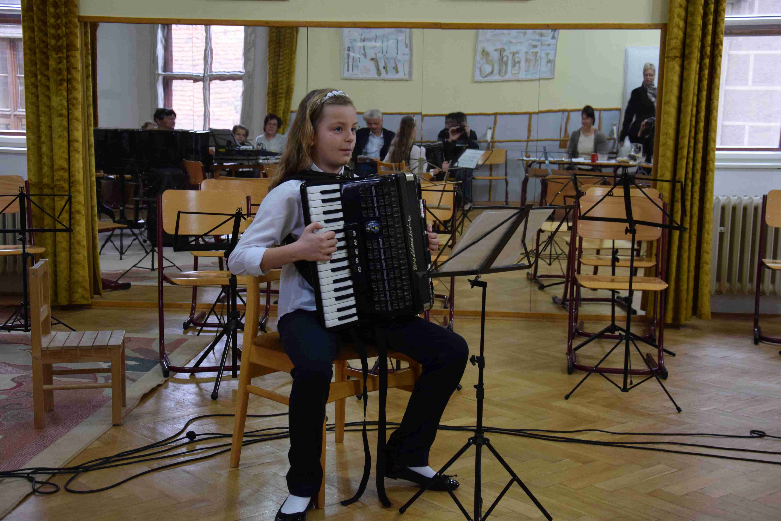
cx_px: 390
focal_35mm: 45
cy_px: 260
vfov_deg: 29.9
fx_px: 976
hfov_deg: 43.6
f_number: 4.2
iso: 1600
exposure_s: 1/80
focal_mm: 30
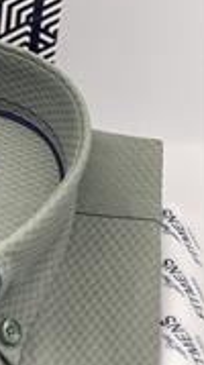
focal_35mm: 131
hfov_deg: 9.0
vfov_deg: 16.2
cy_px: 329
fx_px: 1266
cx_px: -104
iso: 50
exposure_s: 1/122
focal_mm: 6
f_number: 2
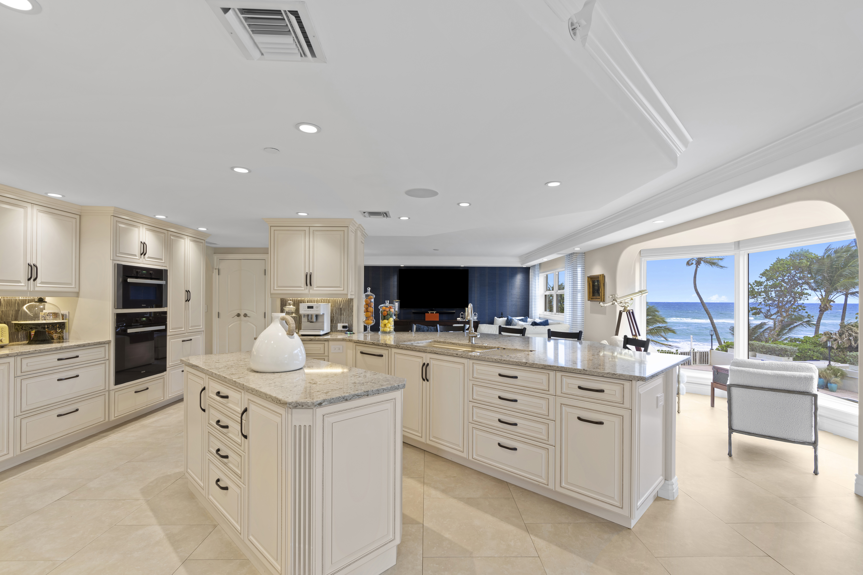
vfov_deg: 73.7
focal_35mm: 16
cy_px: 288
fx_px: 384
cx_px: 432
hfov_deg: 96.7
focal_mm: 16
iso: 100
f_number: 9
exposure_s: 1/1.25
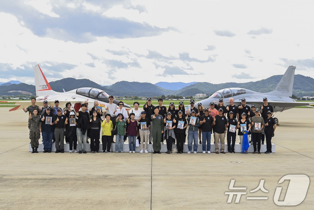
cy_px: 105
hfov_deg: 39.6
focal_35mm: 50
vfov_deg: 27.0
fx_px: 436
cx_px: 157
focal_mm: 50
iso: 200
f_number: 8
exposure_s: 1/250
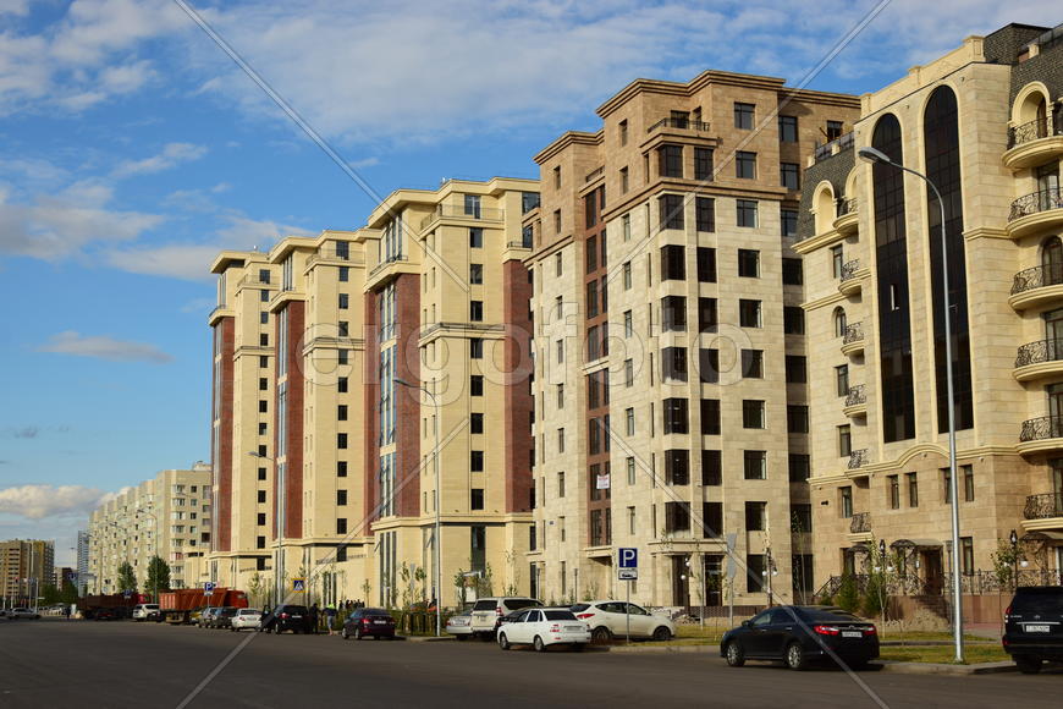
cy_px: 354
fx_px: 1550
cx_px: 532
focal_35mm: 52
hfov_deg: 37.9
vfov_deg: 25.8
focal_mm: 35
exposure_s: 1/250
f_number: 9
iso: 125
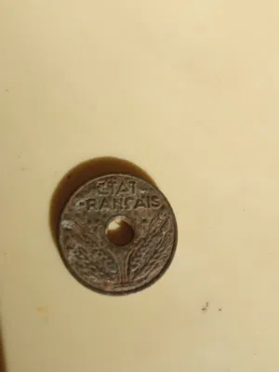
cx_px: 140
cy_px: 186
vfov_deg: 65.3
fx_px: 290
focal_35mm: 27
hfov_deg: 51.4
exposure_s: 1/971
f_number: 2.2
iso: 112
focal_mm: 3.79
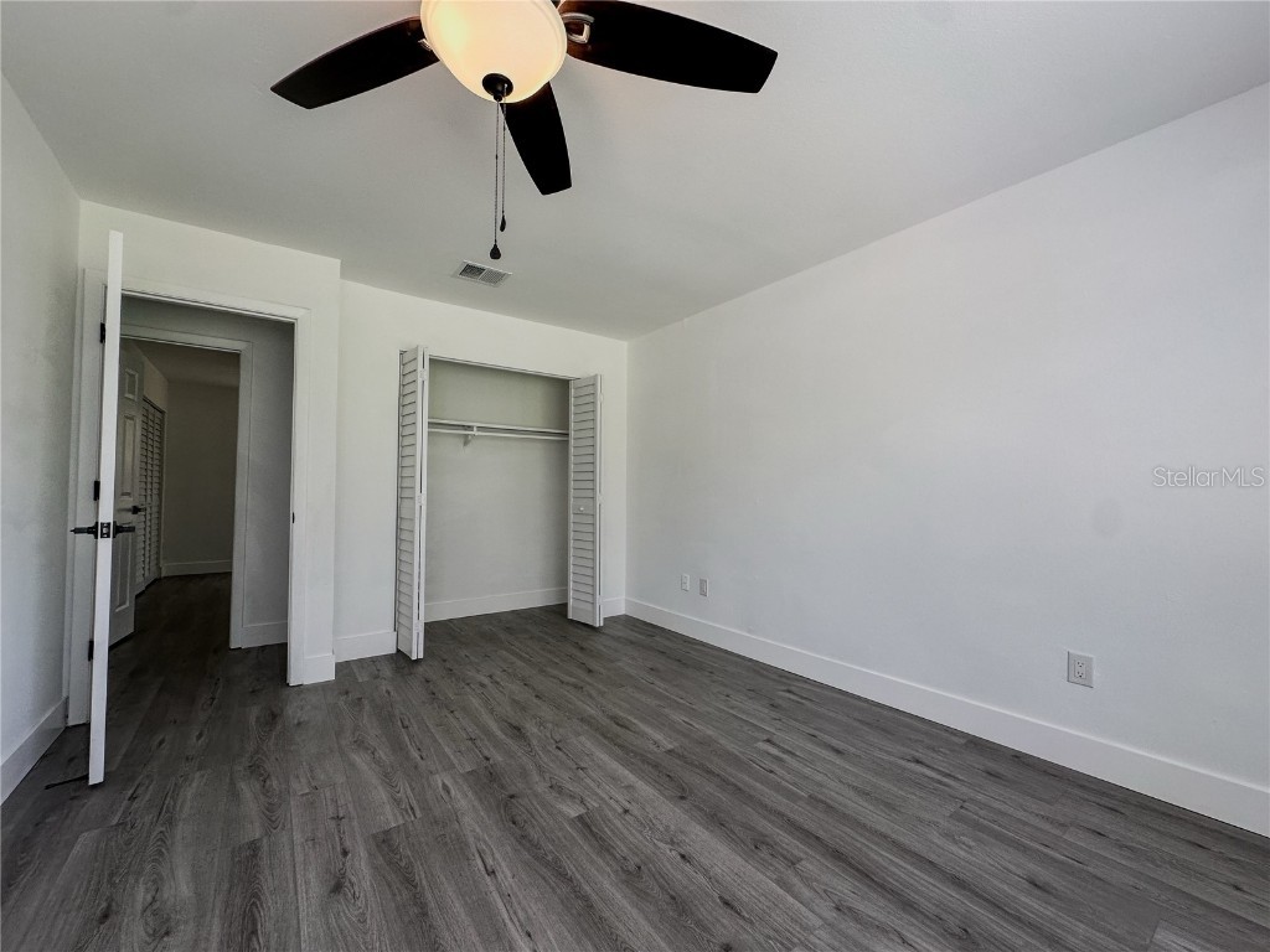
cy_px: 476
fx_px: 514
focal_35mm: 14
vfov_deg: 85.7
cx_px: 635
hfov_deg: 102.1
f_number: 2.2
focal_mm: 2.22
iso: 80
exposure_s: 1/120
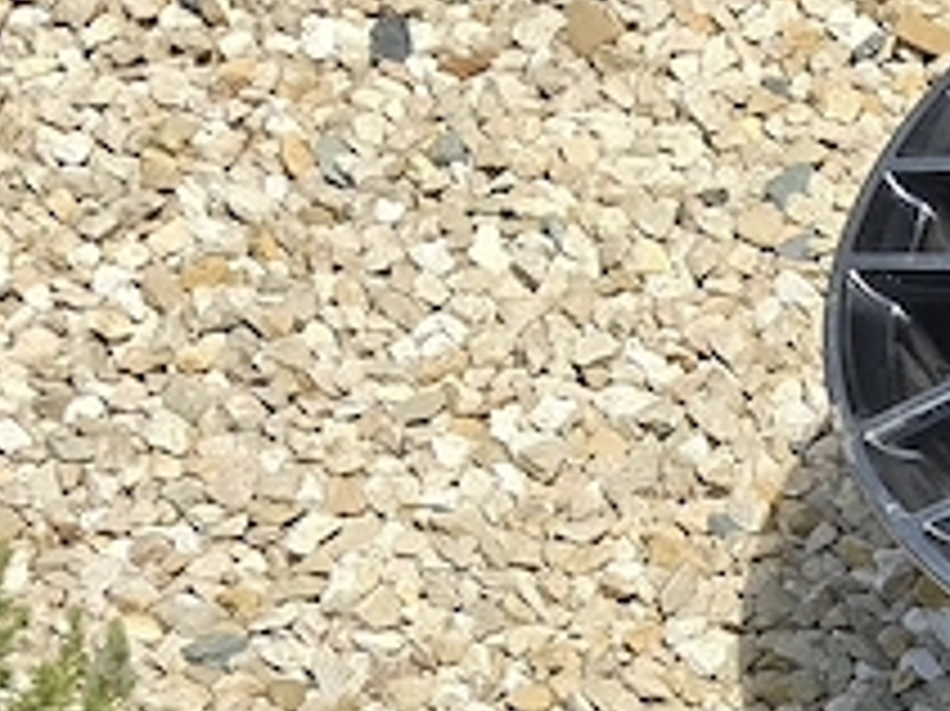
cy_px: 1188
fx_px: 2990
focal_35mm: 109
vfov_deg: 12.6
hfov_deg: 13.5
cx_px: 2238
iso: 12
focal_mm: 6.3
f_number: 1.7
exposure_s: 1/318
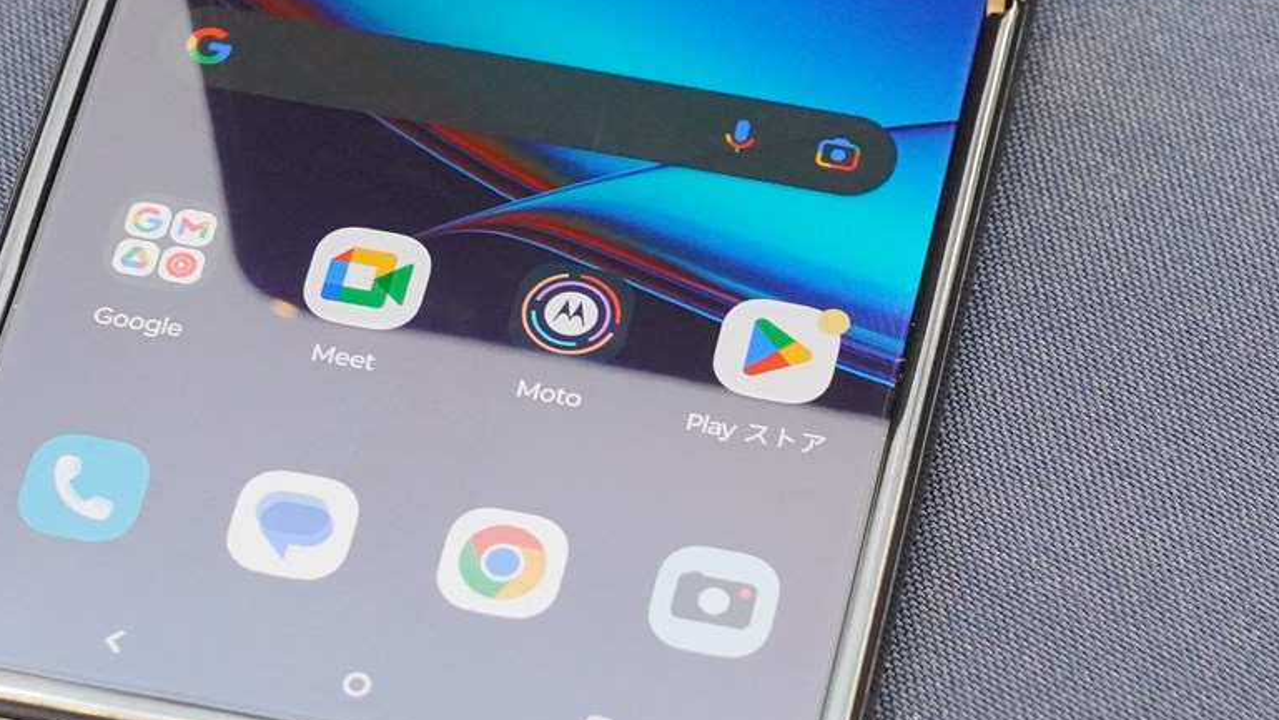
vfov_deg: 6.2
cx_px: 575
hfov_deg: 11.0
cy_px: -96
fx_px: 6649
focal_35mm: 196
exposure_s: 1/100
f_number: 6.3
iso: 2000
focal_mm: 50
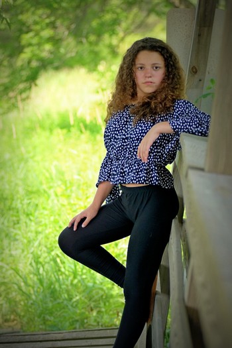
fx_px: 1247
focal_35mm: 129
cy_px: 174
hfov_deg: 10.6
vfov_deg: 15.9
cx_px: 116
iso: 250
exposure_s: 1/1250
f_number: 2.8
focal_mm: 86
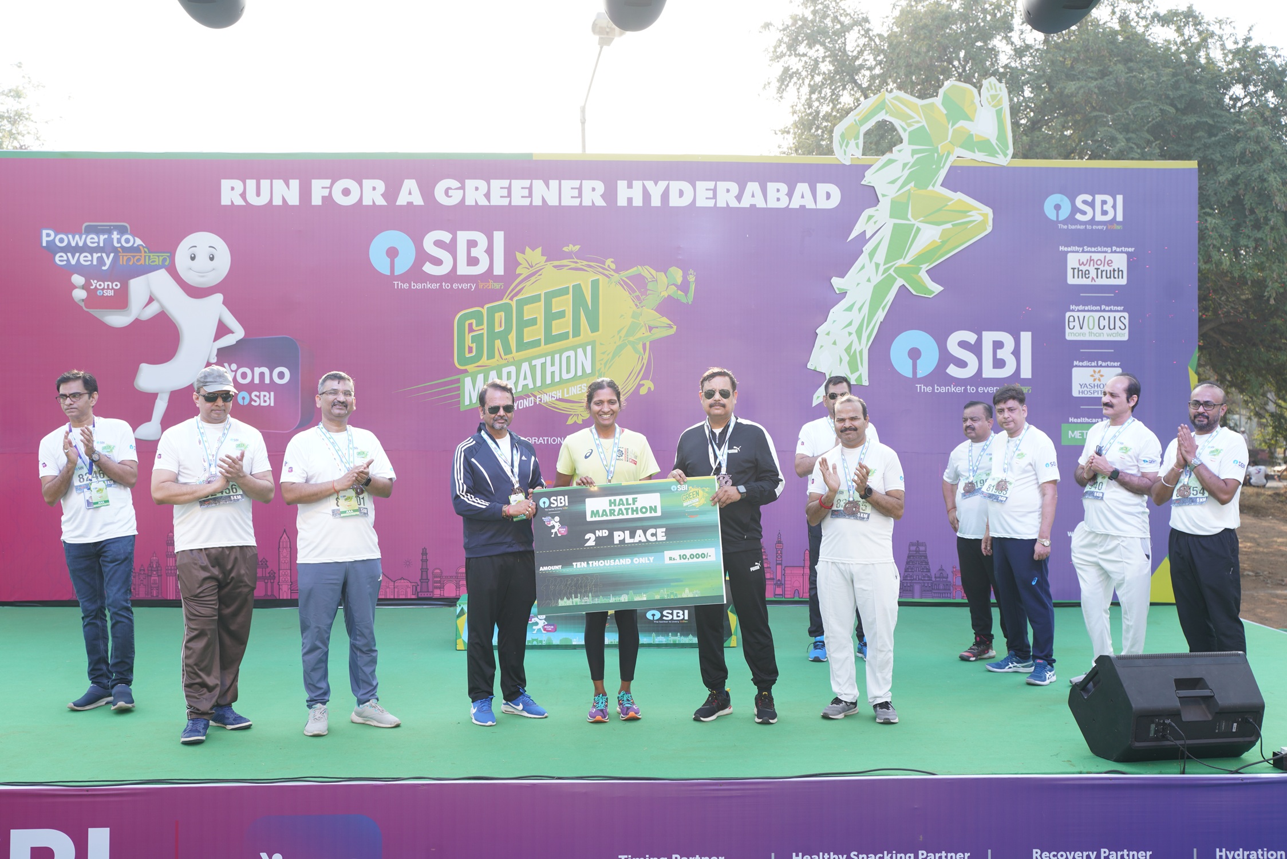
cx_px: 644
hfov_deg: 50.7
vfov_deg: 35.1
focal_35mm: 38
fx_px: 1359
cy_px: 430
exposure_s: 1/160
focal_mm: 38
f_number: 5
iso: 200
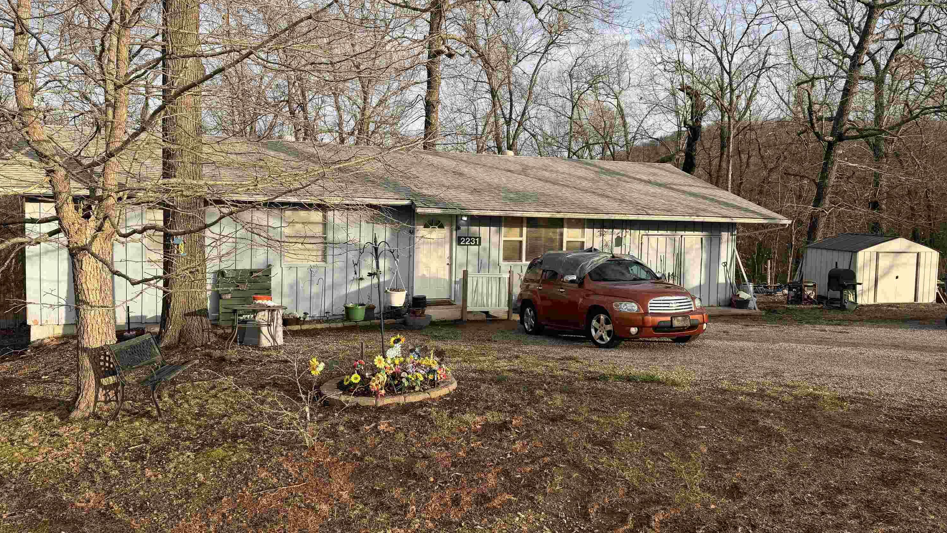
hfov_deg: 69.9
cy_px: 248
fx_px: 678
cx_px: 471
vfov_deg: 42.9
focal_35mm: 27
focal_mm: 6.76
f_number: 1.78
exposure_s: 1/1770
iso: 80
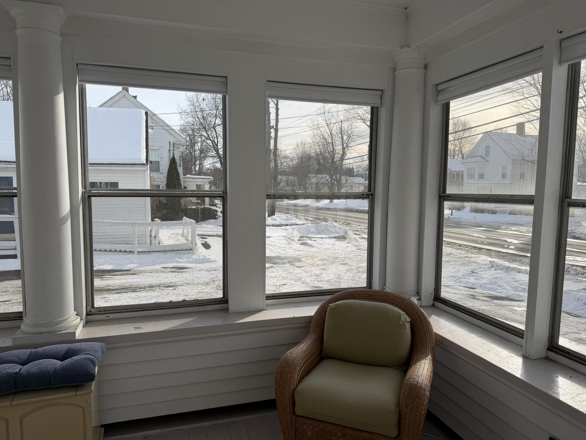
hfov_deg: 71.6
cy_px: 220
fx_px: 406
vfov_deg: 56.8
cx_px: 293
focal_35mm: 24
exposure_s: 1/3279
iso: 80
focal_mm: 6.76
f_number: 1.78
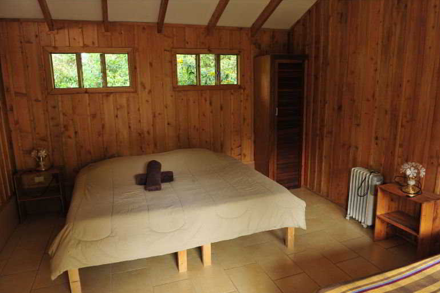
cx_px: 229
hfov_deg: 71.5
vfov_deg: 51.3
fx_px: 306
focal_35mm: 25
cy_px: 152
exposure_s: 1/45
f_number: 6.7
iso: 1000
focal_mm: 24
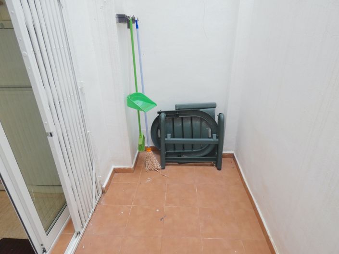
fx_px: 196
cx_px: 170
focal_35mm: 20
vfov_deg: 65.9
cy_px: 127
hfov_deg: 81.8
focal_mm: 3.6
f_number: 2.8
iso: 250
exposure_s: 1/60
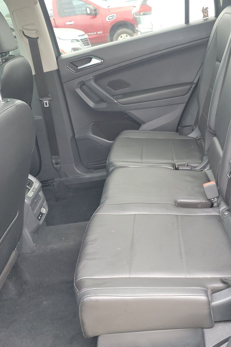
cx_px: 141
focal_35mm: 34
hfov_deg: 38.7
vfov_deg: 55.8
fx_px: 327
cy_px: 175
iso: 481
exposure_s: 1/59
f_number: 1.8
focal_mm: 6.7
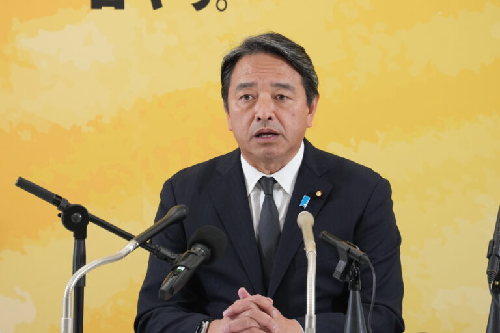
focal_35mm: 300
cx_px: 250
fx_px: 4166
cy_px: 166
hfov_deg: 6.9
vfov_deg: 4.6
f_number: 5.6
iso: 1600
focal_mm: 200
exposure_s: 1/125
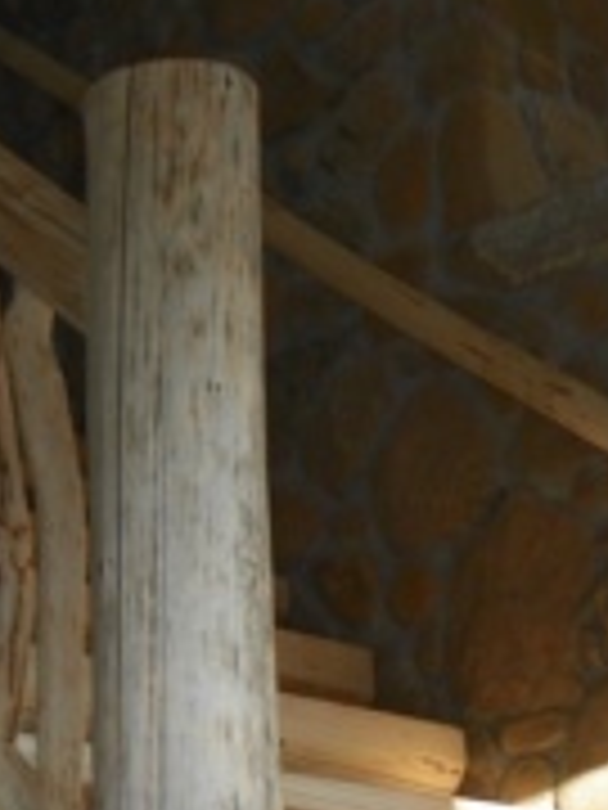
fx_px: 1710
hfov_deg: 20.1
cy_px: 938
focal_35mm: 73
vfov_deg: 24.5
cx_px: 367
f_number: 2.8
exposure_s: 1/30
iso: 64
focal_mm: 4.6
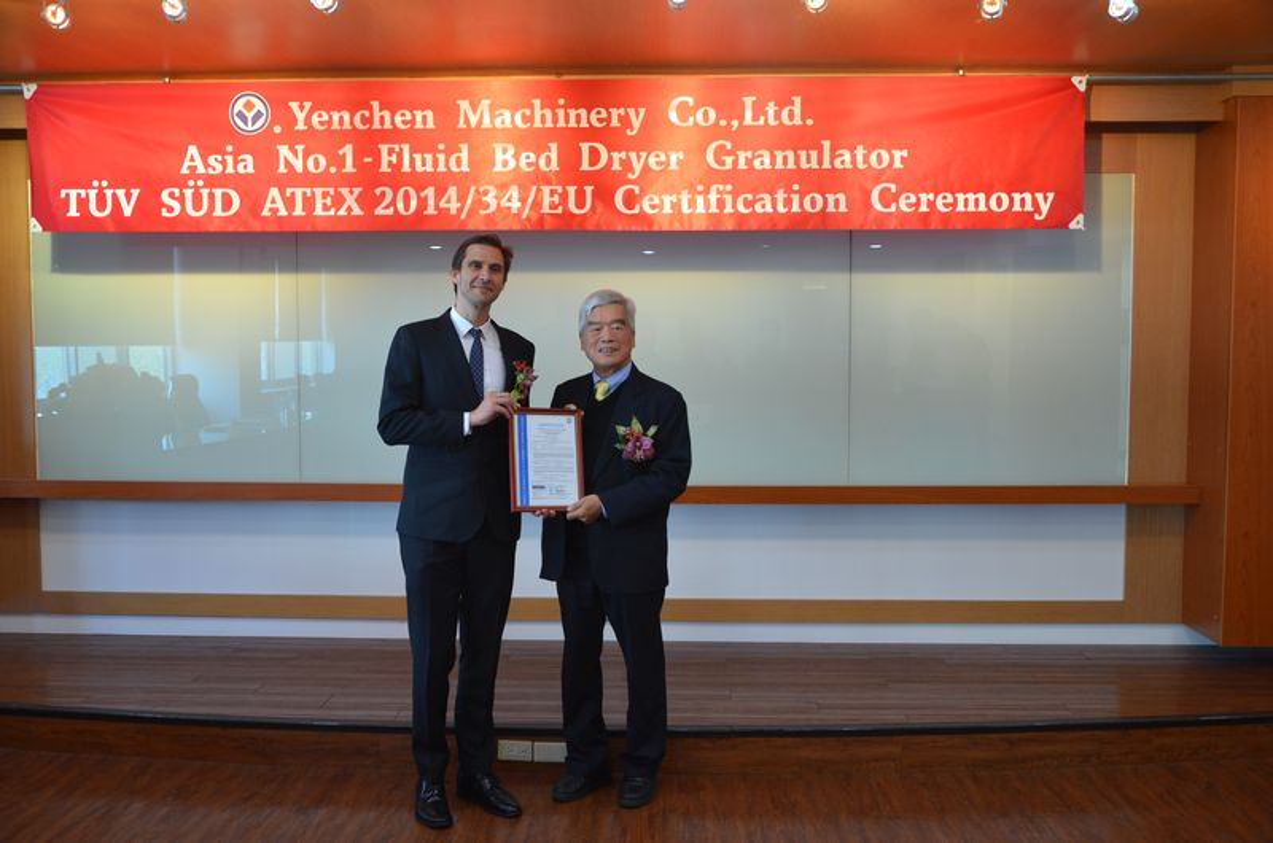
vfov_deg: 36.7
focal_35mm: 36
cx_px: 636
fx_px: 1270
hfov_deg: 53.2
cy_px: 422
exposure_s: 1/50
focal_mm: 24
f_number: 3.8
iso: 800
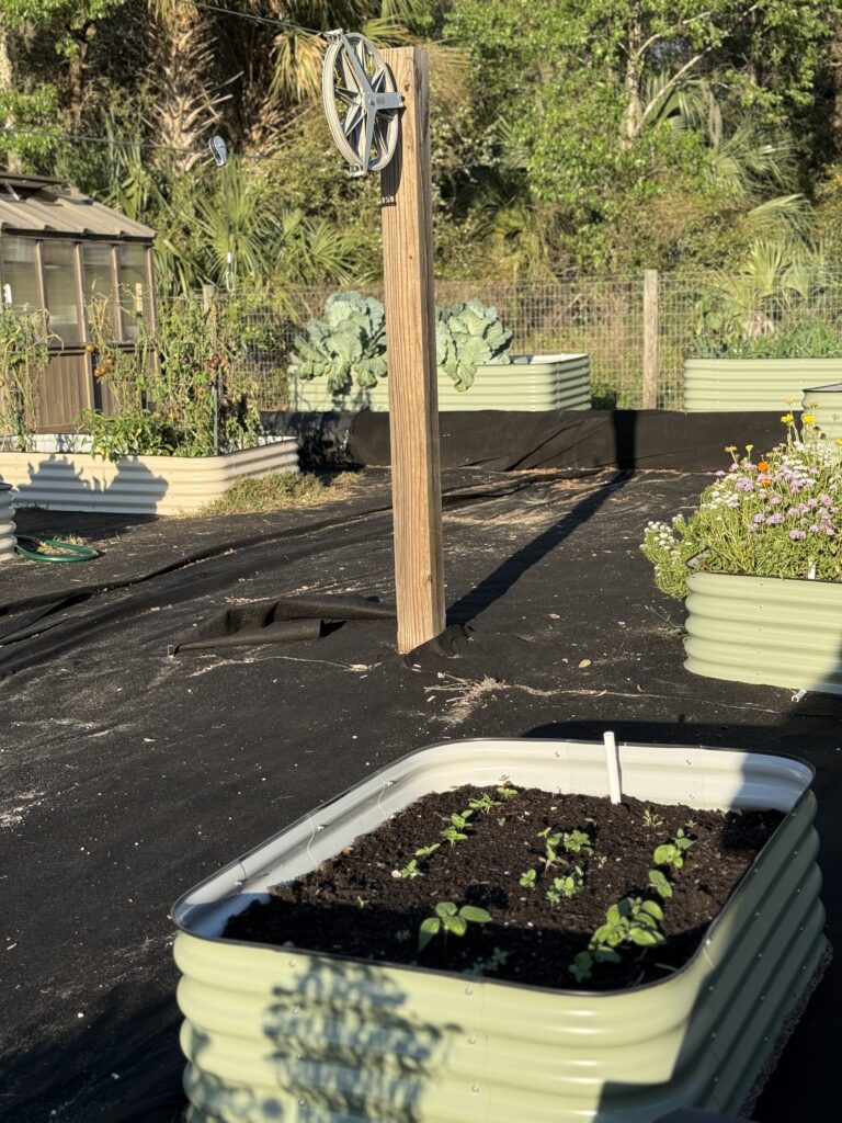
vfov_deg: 39.7
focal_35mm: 48
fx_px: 1557
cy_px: 562
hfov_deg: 30.3
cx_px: 421
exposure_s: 1/1838
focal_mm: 6.76
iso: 80
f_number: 1.78
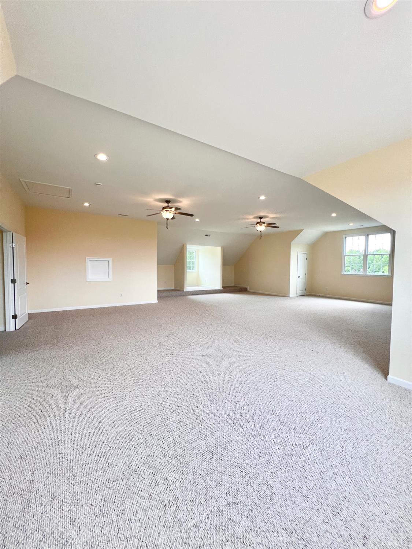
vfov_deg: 106.2
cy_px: 274
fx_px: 206
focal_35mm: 13
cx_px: 206
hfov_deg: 89.9
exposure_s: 1/120
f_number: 1.8
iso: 64
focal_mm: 1.57
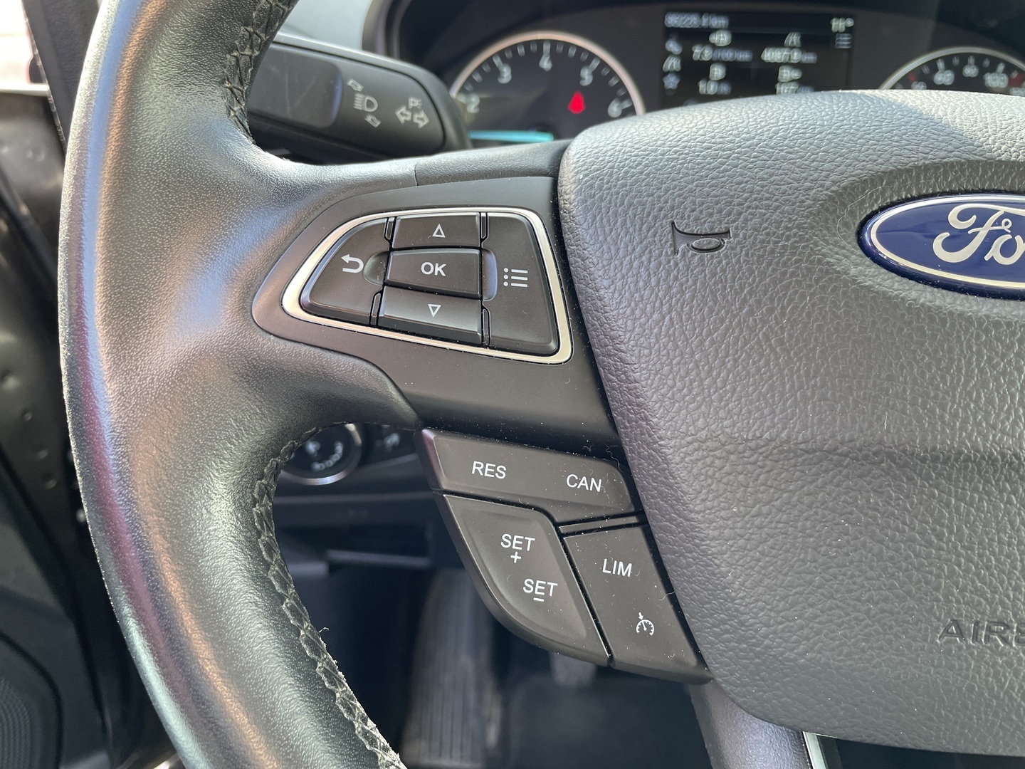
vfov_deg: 53.1
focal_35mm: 26
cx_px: 512
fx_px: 770
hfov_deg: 67.3
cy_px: 384
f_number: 1.6
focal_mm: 4.2
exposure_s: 1/121
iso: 125
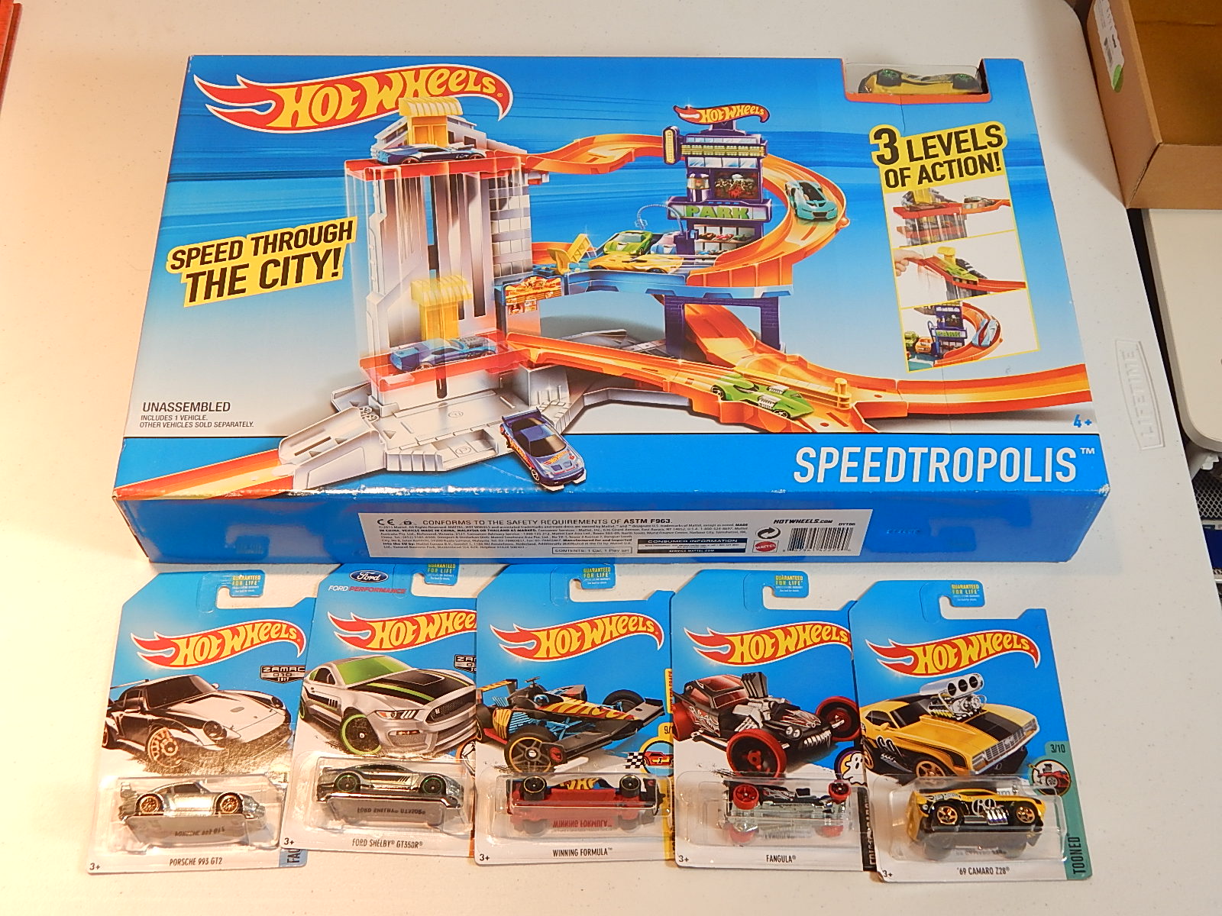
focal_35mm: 43
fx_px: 1518
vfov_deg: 33.6
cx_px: 611
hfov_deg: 43.9
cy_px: 458
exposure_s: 1/30
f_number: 3.6
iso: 140
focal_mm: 7.7
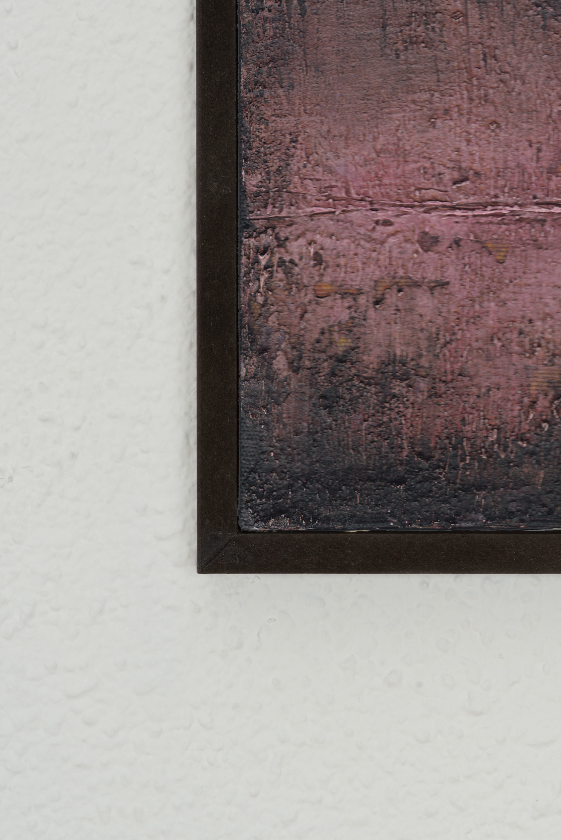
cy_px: 380
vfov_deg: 11.7
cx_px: 566
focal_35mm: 176
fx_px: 4109
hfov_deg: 7.8
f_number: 16
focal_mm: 85
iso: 100
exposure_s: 1/125
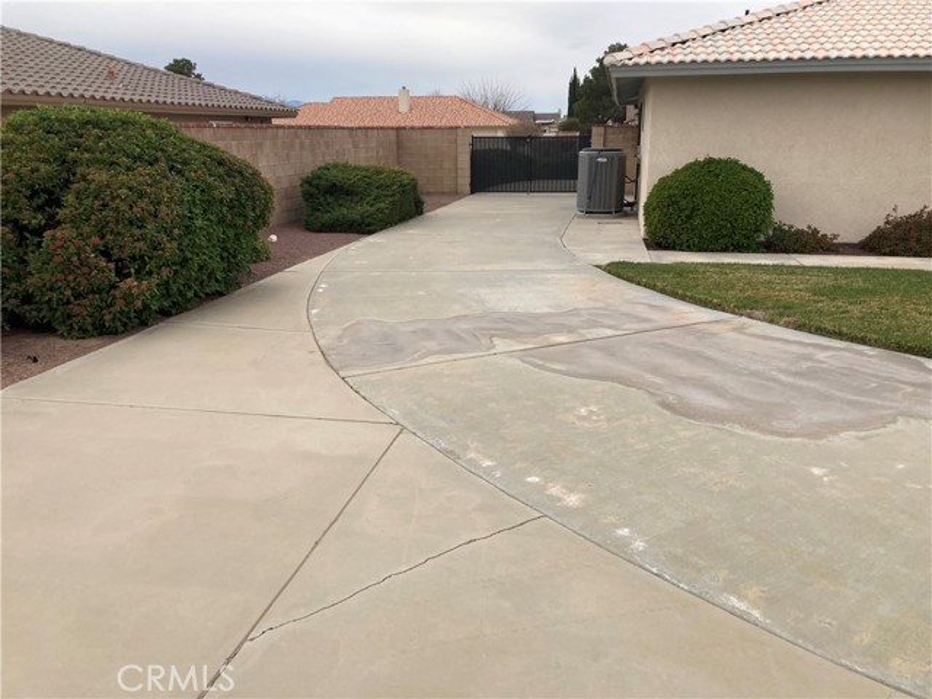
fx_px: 754
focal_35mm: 28
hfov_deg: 63.4
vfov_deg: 49.7
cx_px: 466
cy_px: 350
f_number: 1.8
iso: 20
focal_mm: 3.99
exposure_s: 1/1333
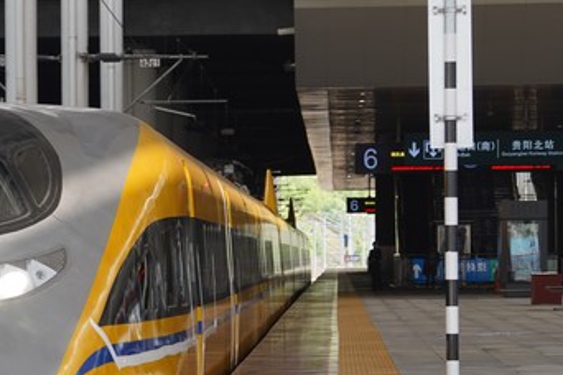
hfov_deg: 6.9
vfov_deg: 4.6
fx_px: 4629
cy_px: 306
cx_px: -38
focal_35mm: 296
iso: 200
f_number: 6.3
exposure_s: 1/125
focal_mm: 119
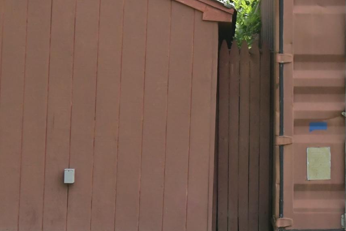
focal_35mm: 72
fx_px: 692
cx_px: 259
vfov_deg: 18.9
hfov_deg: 27.7
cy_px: 88
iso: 6400
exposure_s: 1/6400
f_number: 8
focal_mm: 20
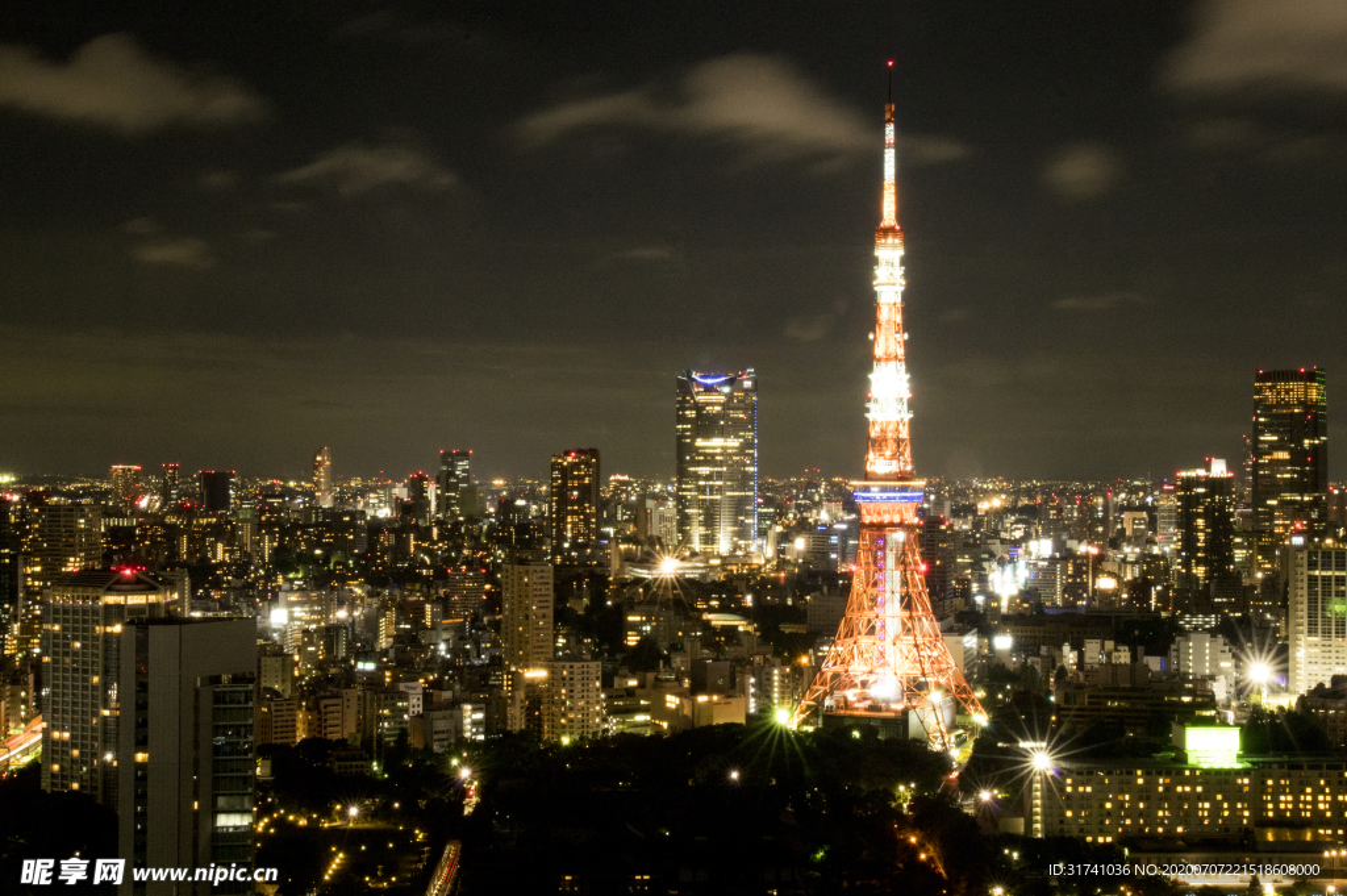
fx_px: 2019
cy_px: 448
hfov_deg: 36.9
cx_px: 674
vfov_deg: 25.0
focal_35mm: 54
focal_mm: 36
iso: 1600
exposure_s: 13
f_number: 20
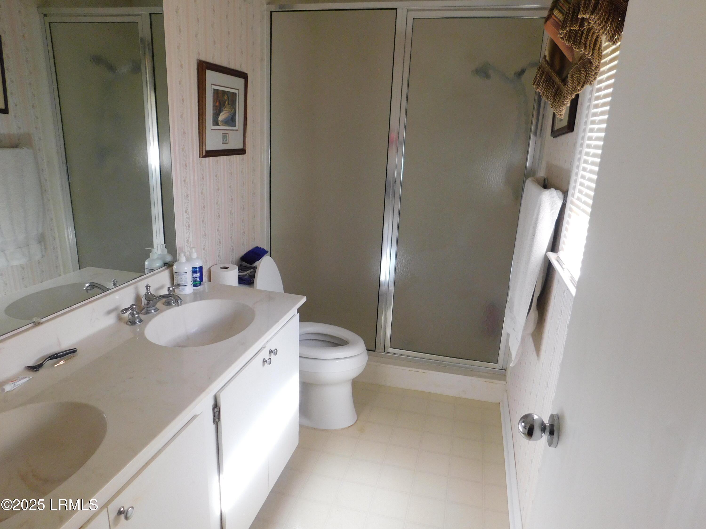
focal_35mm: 23
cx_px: 353
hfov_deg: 73.9
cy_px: 264
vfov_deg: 58.9
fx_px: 469
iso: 220
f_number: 3
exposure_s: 1/30
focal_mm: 4
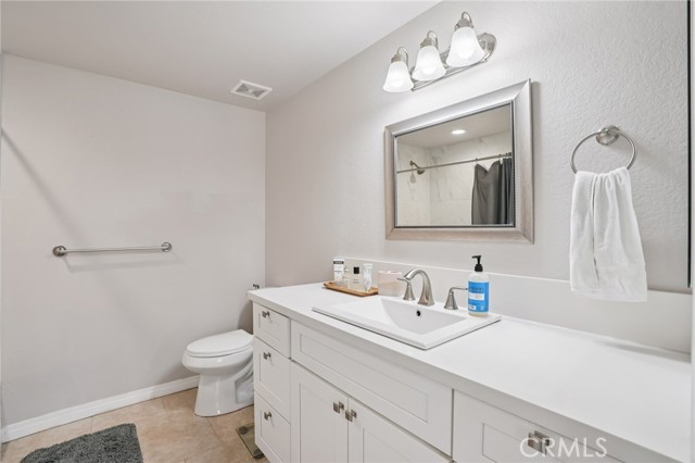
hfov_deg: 96.8
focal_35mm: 16
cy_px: 232
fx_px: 309
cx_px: 348
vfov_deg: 73.7
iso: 400
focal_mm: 16
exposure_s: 1/25
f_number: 8
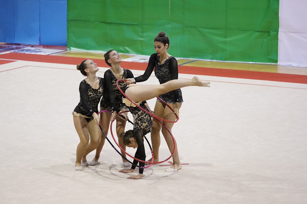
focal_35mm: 135
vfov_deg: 10.2
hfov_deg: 15.2
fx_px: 1151
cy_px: 102
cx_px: 154
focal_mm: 90
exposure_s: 1/1000
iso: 6400
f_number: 2.8
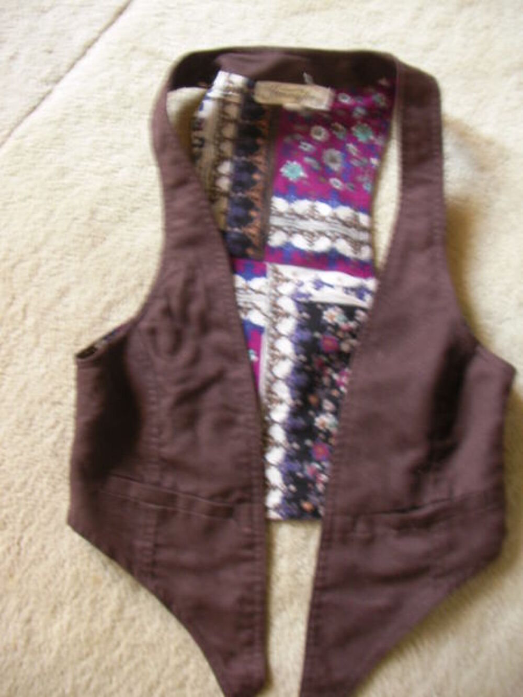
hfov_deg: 35.1
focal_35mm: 41
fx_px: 826
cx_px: 262
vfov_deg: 45.8
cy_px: 348
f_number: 3.5
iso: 100
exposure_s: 1/4
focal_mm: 6.3
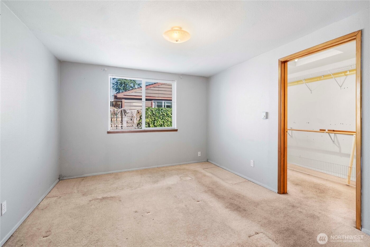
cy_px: 124
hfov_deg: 100.4
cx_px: 185
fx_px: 154
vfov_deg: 77.4
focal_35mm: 15
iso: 1000
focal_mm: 15
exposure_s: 1/8
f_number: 7.1
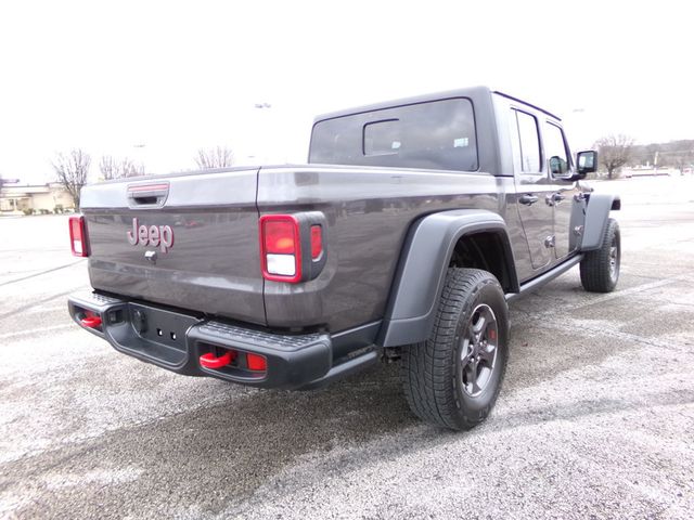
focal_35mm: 24
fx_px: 481
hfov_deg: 71.6
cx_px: 347
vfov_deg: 56.8
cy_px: 260
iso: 200
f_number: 3.7
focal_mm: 4.3
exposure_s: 1/25
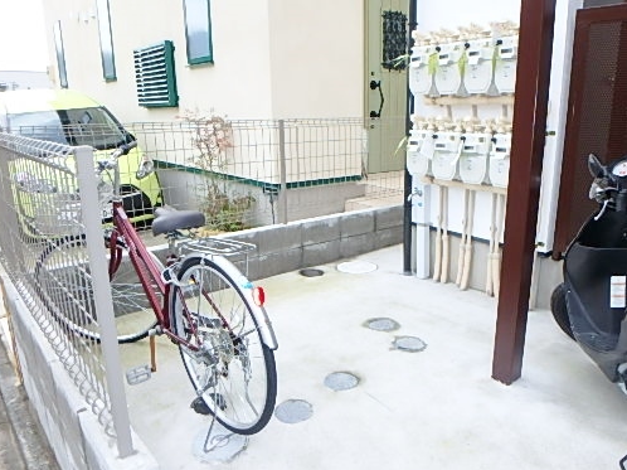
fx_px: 489
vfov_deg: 51.3
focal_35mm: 27
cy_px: 252
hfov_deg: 65.2
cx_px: 349
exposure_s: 1/200
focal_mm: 3.7
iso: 125
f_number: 3.5
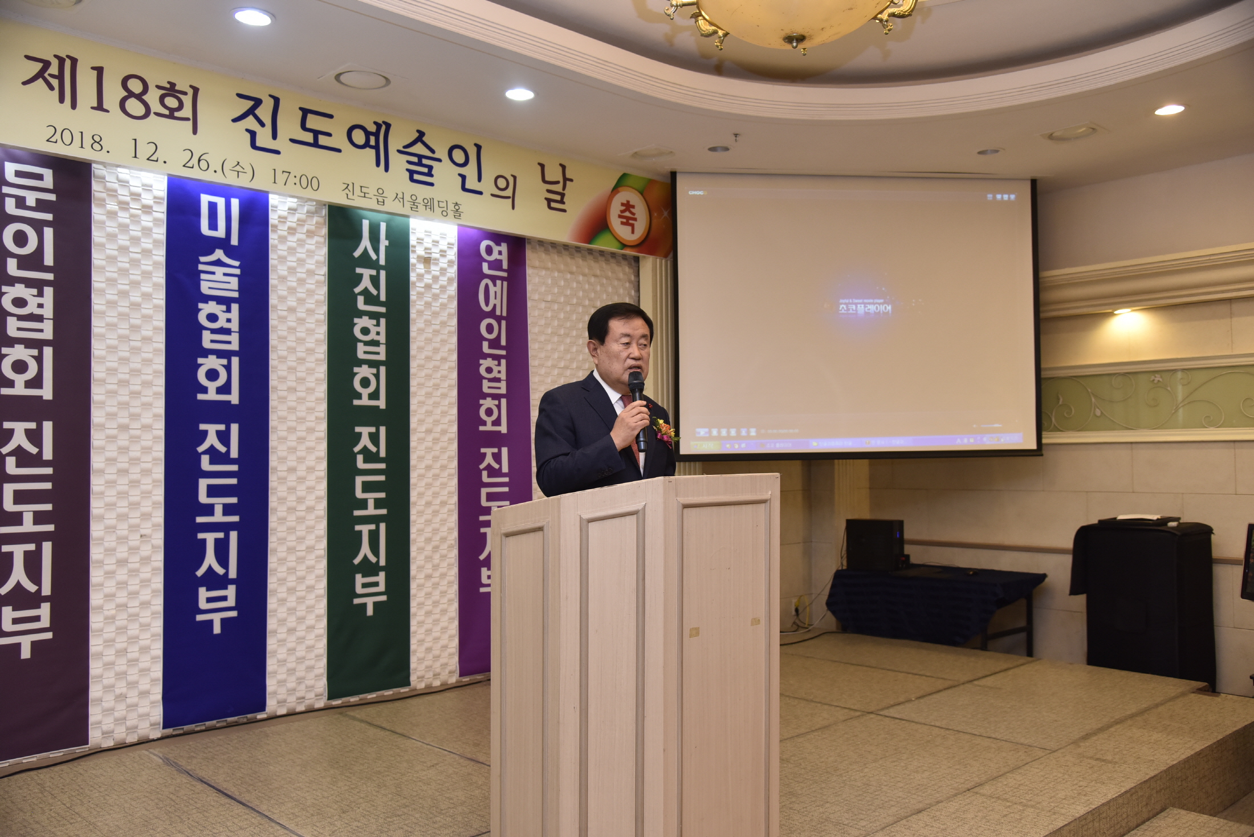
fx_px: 1045
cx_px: 627
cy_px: 418
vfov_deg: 43.6
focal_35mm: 30
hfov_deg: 61.9
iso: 800
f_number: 4
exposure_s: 1/125
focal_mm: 30
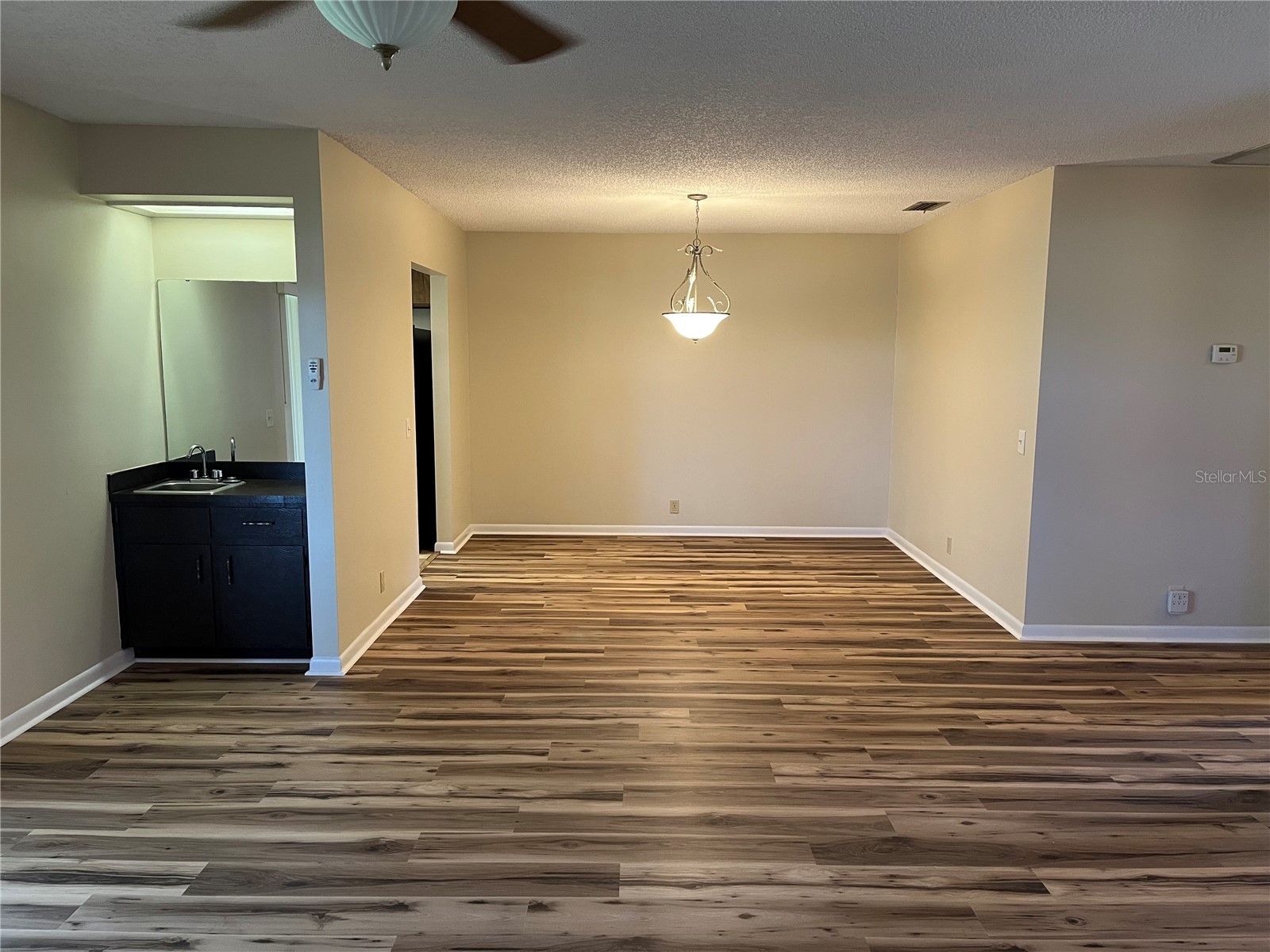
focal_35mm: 26
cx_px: 635
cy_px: 476
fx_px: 954
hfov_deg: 67.3
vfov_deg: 53.1
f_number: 1.6
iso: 200
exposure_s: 1/60
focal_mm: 5.1
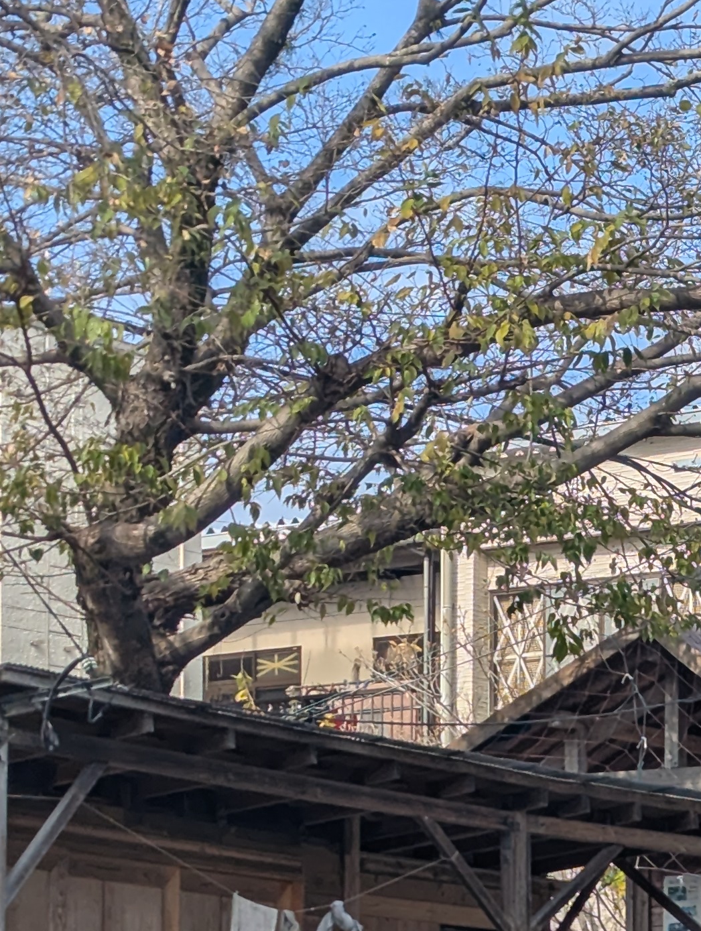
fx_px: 3797
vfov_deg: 13.5
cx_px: 814
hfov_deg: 10.4
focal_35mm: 141
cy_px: 1183
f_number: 1.85
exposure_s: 1/1808
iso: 43
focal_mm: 6.81
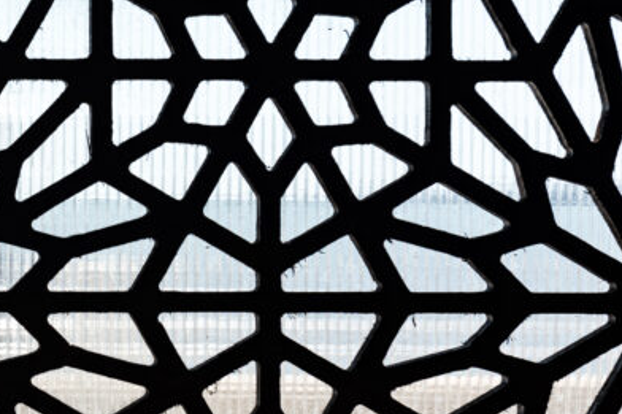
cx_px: -136
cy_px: 301
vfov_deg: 10.1
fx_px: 2349
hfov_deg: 14.6
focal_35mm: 136
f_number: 8
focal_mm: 52
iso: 100
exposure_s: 1/250
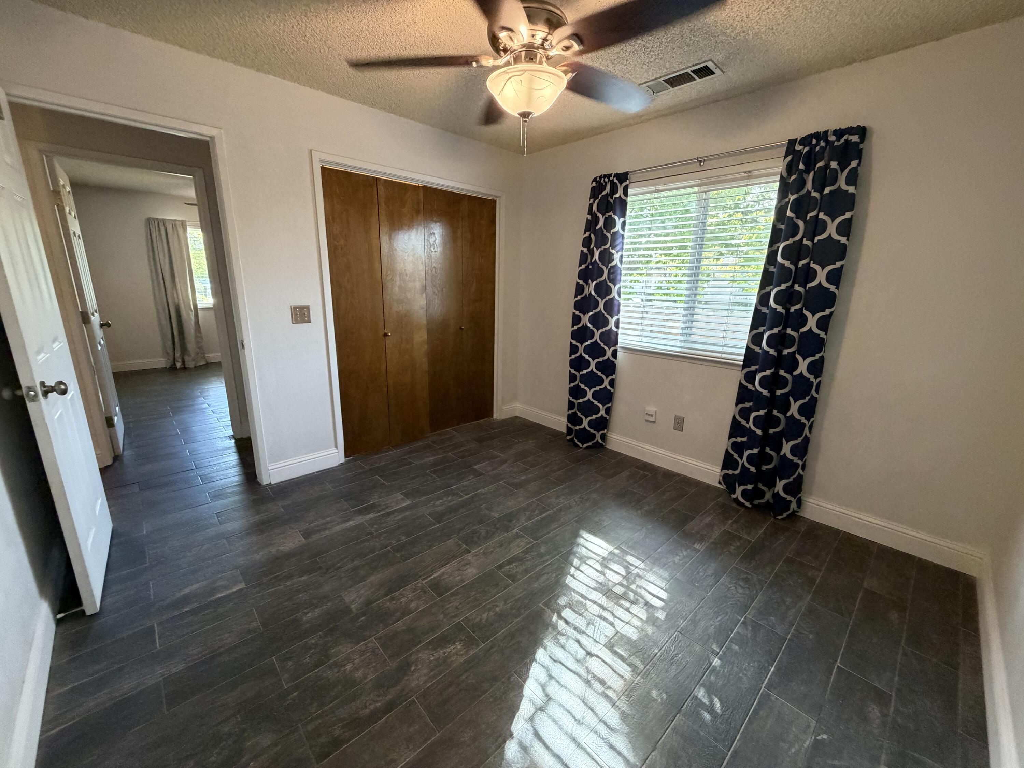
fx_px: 414
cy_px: 384
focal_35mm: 14
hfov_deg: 102.1
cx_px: 512
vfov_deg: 85.7
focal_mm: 2.22
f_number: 2.2
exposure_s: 1/60
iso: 500
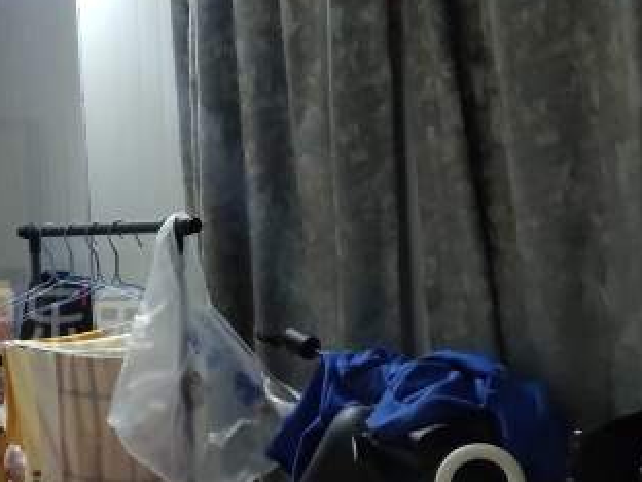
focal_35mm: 77
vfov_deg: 19.1
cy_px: 297
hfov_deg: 24.1
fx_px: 1428
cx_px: -10
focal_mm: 4.35
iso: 618
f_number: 1.8
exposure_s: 1/33
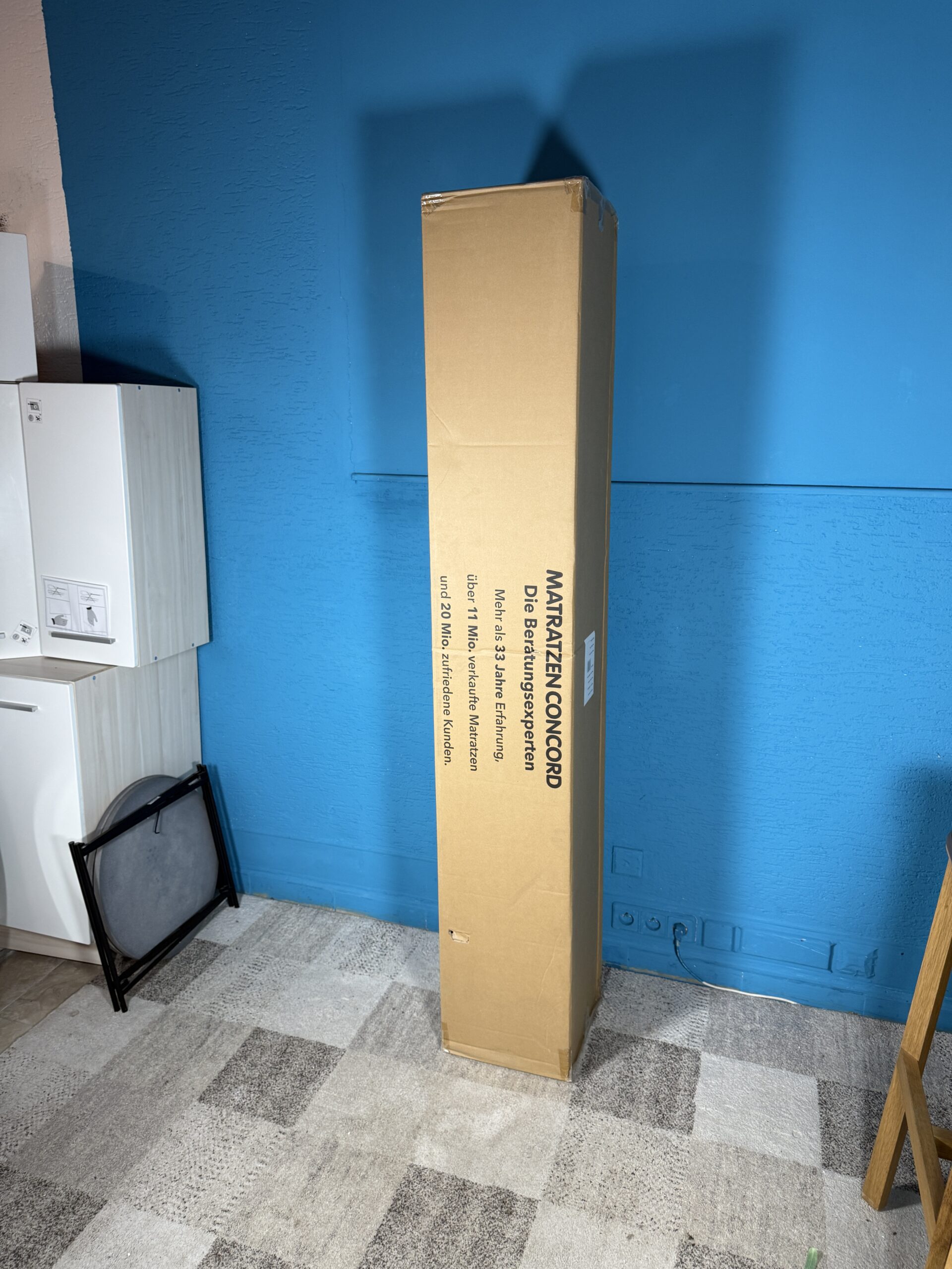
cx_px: 476
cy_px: 634
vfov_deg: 71.6
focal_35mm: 24
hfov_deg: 56.8
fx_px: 880
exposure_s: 1/50
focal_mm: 6.76
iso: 125
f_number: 1.78
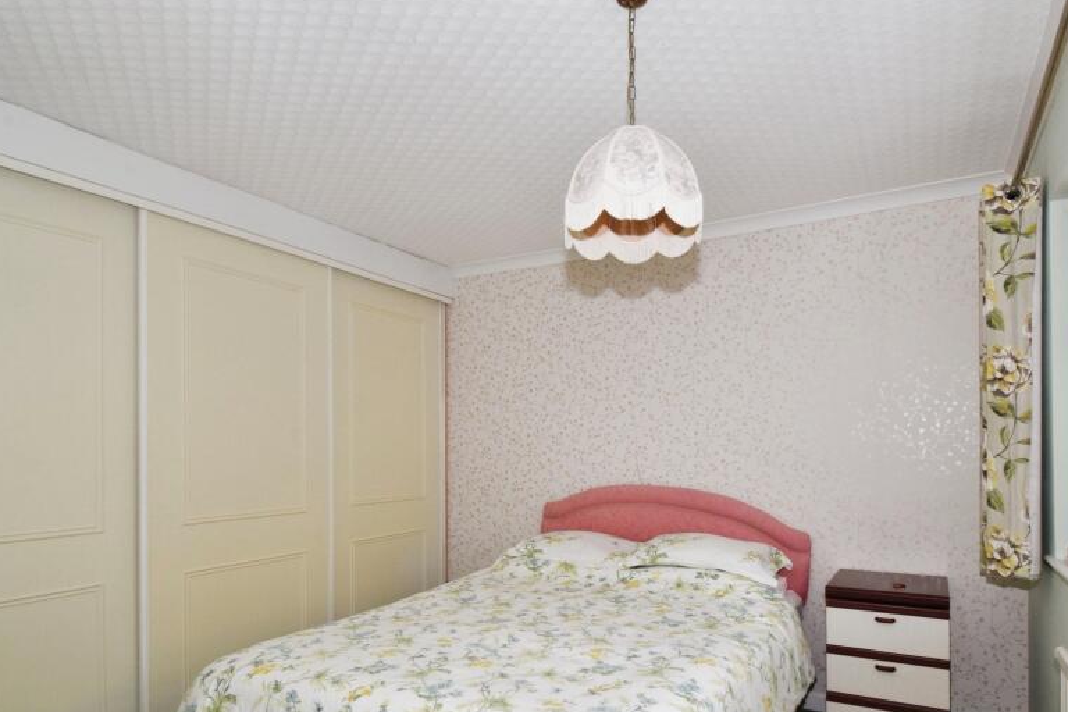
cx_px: 592
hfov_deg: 83.7
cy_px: 465
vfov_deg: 60.7
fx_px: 593
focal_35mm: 20
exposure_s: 1/60
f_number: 16
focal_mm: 10
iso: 1000
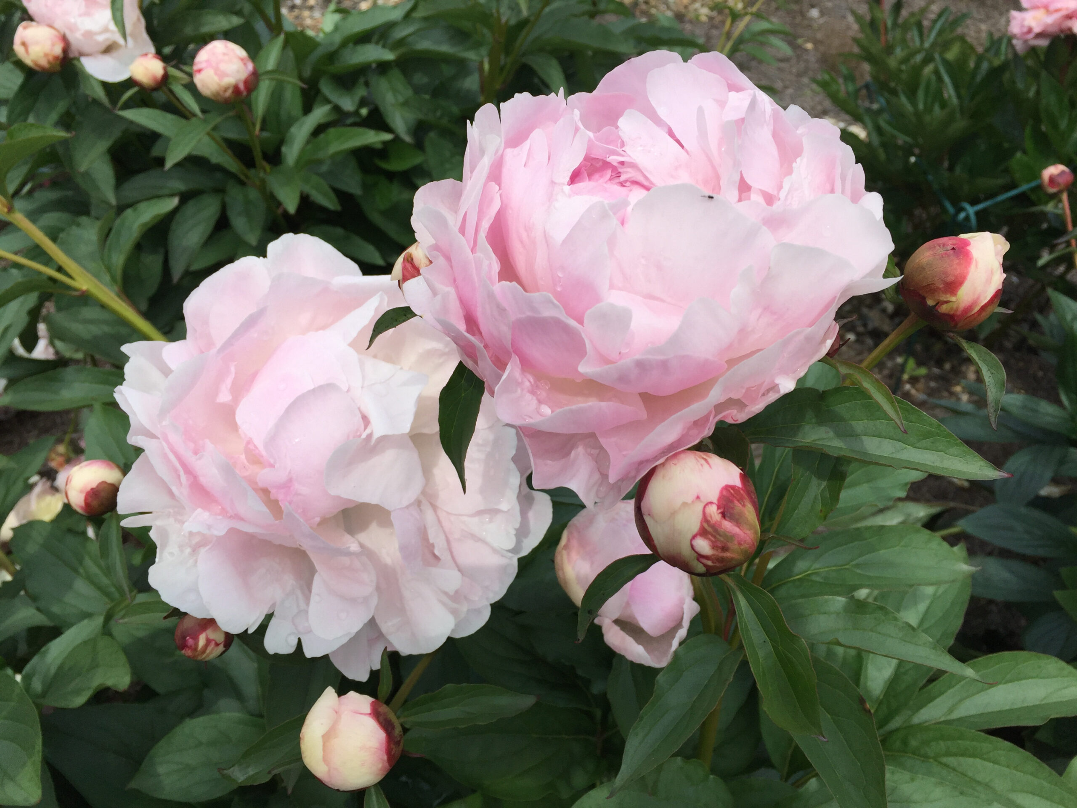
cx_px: 538
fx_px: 902
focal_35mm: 29
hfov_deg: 61.7
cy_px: 404
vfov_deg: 48.2
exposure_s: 1/1464
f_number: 2.2
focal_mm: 4.15
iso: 32
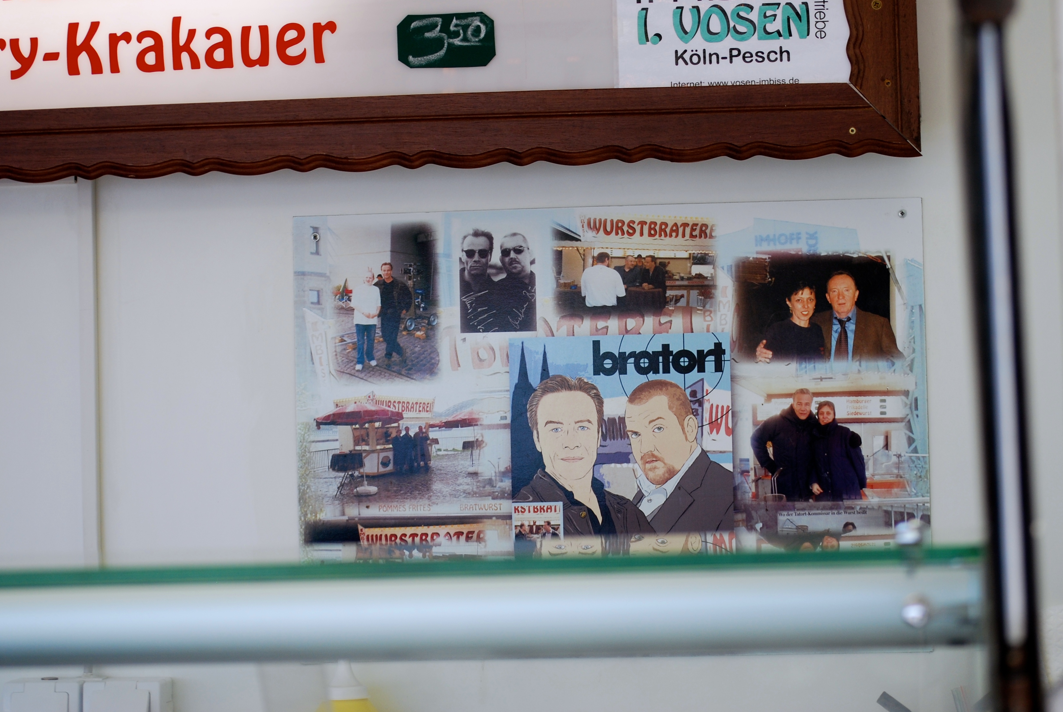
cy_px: 294
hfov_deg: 20.9
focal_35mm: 98
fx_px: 2885
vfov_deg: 14.1
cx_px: 591
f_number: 5.6
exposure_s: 1/125
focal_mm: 55
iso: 160
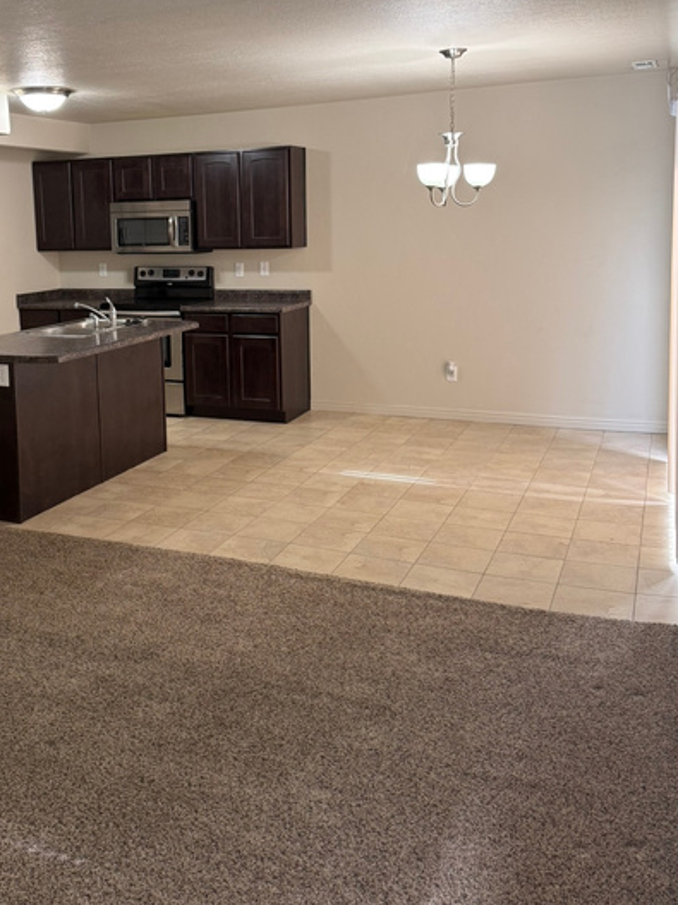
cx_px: 211
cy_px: 331
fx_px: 914
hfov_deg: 40.0
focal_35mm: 35
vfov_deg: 52.0
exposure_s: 1/60
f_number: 1.78
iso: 160
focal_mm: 6.76
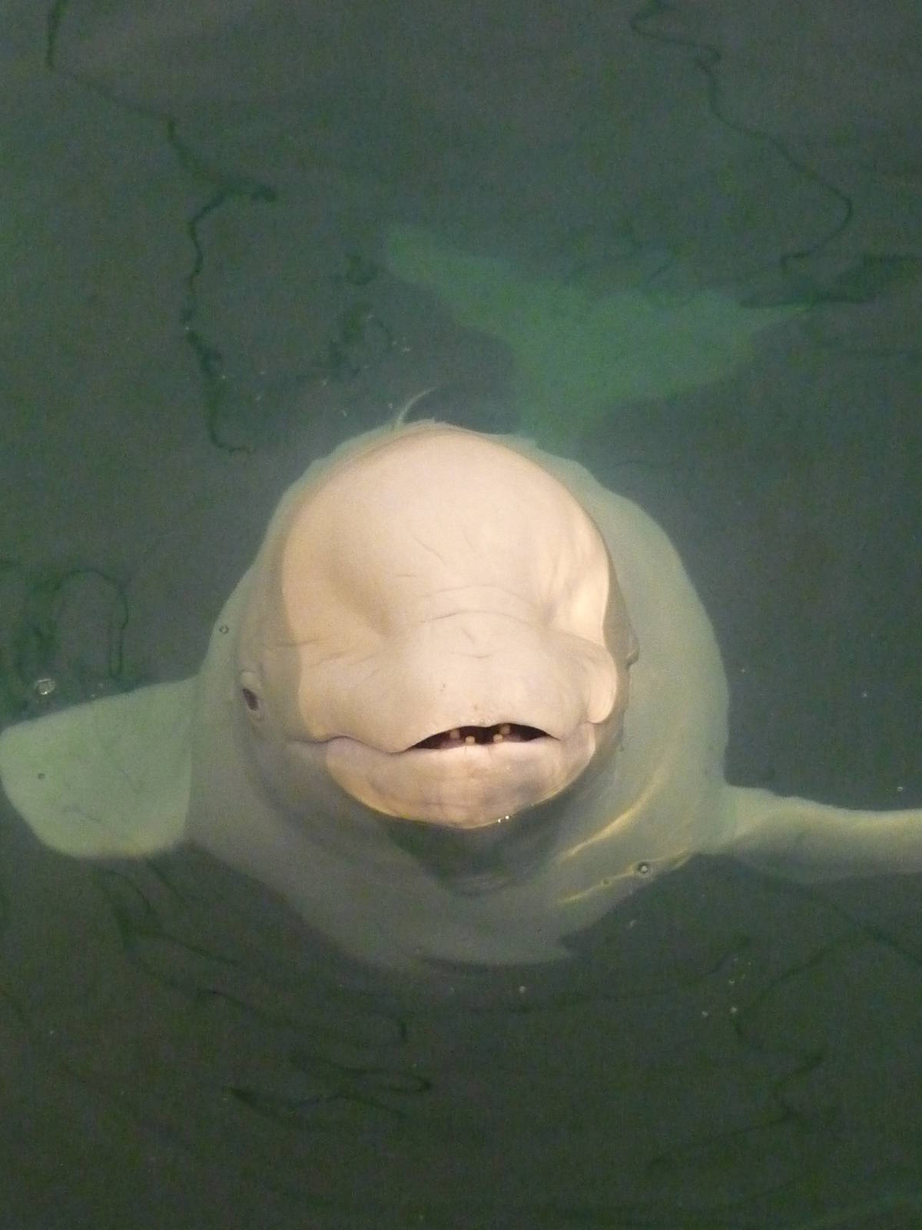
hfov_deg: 29.7
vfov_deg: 38.9
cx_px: 461
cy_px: 615
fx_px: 1740
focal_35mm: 49
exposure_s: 1/50
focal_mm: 6.3
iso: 800
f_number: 2.9
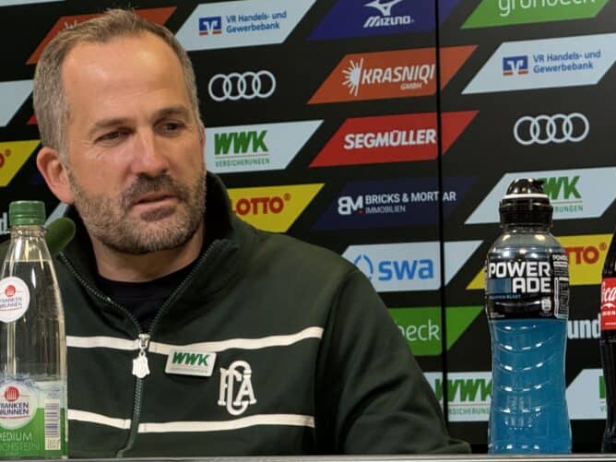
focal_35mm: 192
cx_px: 197
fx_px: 3417
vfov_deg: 7.7
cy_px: 214
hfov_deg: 10.3
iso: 160
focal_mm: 15.66
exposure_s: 1/100
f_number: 2.8
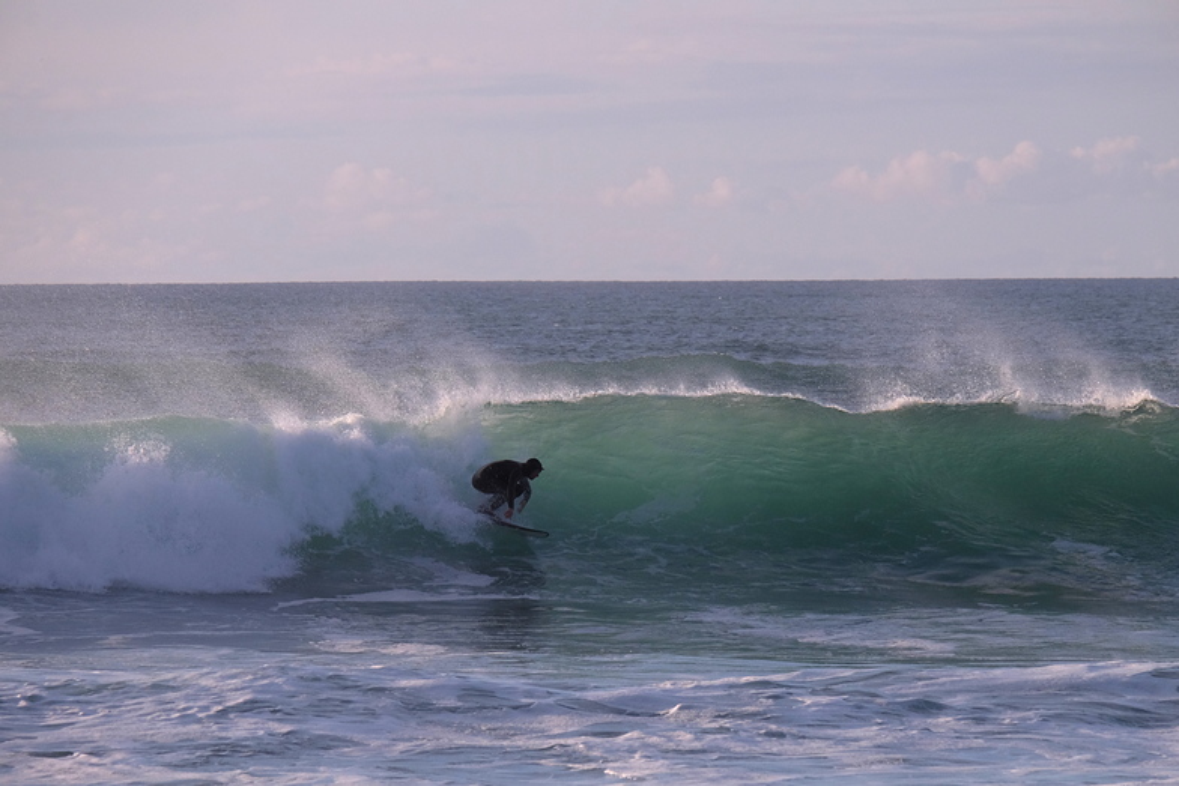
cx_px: 590
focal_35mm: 345
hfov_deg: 6.0
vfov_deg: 4.0
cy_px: 393
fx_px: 11300
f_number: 11
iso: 800
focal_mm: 230
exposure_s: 1/1000
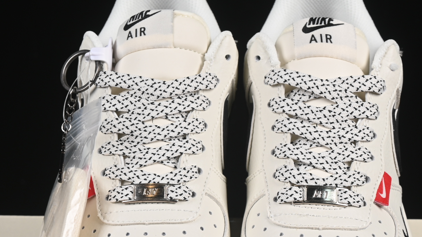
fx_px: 1678
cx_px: 232
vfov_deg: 8.1
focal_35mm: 150
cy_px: 225
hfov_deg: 14.3
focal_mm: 50
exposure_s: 1/80
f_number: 8
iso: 160
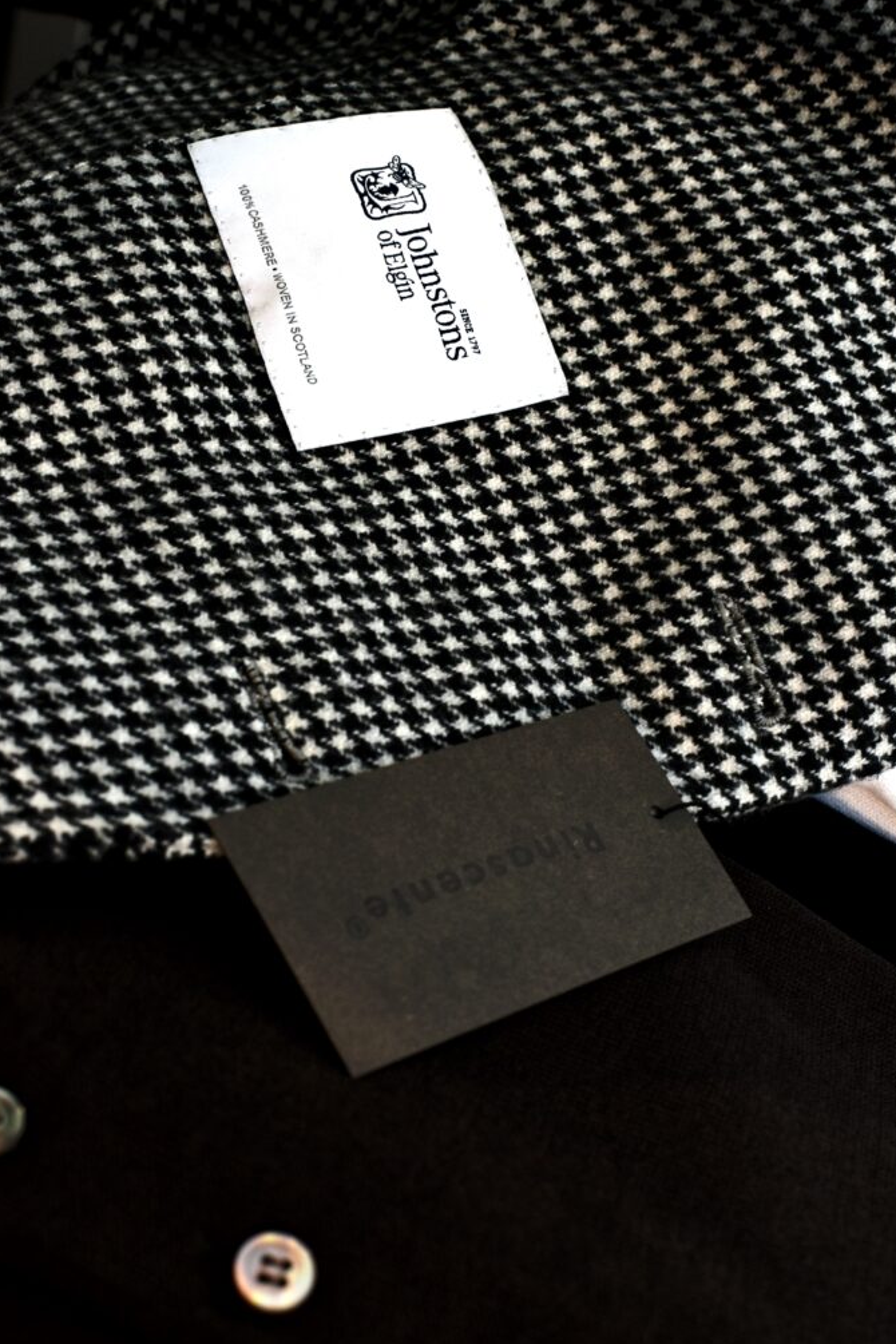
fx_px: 1998
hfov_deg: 25.3
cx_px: 453
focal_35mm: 54
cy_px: 663
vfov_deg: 37.2
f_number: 6.3
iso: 400
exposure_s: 1/125
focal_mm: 35
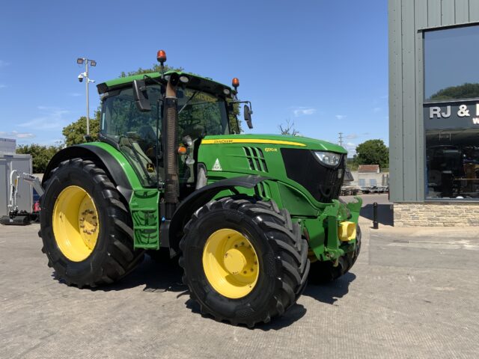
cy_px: 180
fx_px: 401
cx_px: 240
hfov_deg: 61.7
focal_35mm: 29
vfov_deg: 48.2
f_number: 1.8
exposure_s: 1/1730
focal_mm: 3
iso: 16
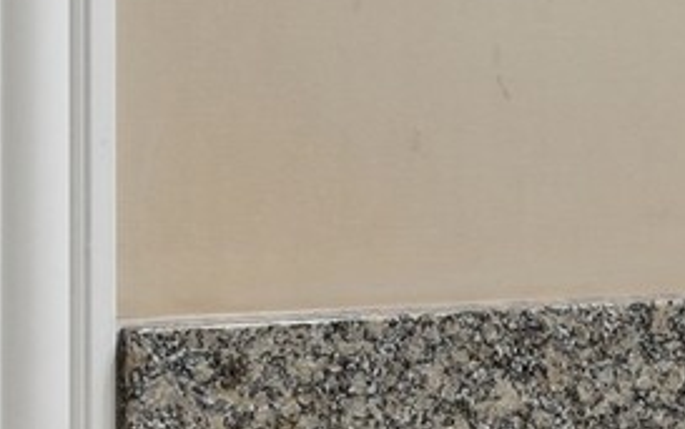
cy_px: 73
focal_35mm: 127
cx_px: 401
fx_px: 2372
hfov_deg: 16.4
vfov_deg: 10.3
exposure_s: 1/13
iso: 320
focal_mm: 14
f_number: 8
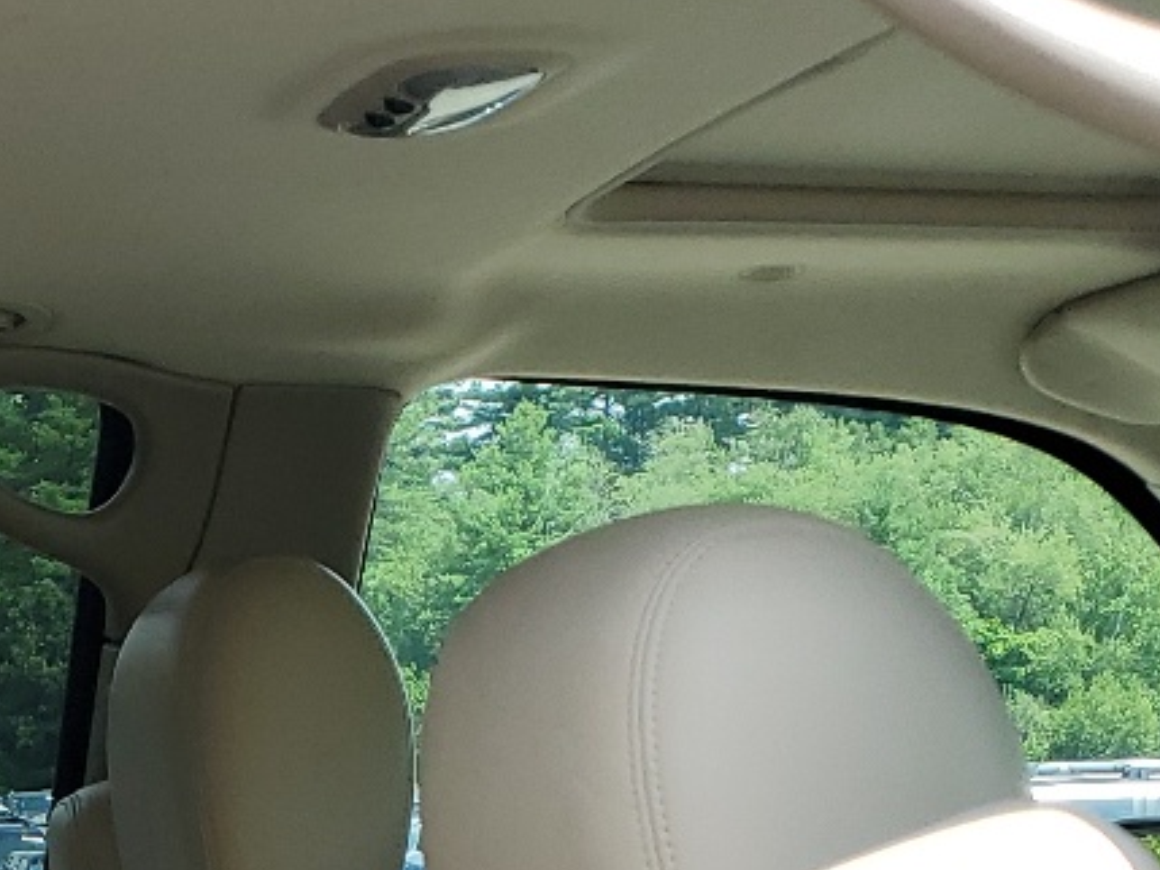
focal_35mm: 97
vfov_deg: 13.6
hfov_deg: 19.5
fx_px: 3251
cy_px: 1591
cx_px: -70
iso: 50
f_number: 1.5
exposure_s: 1/1000
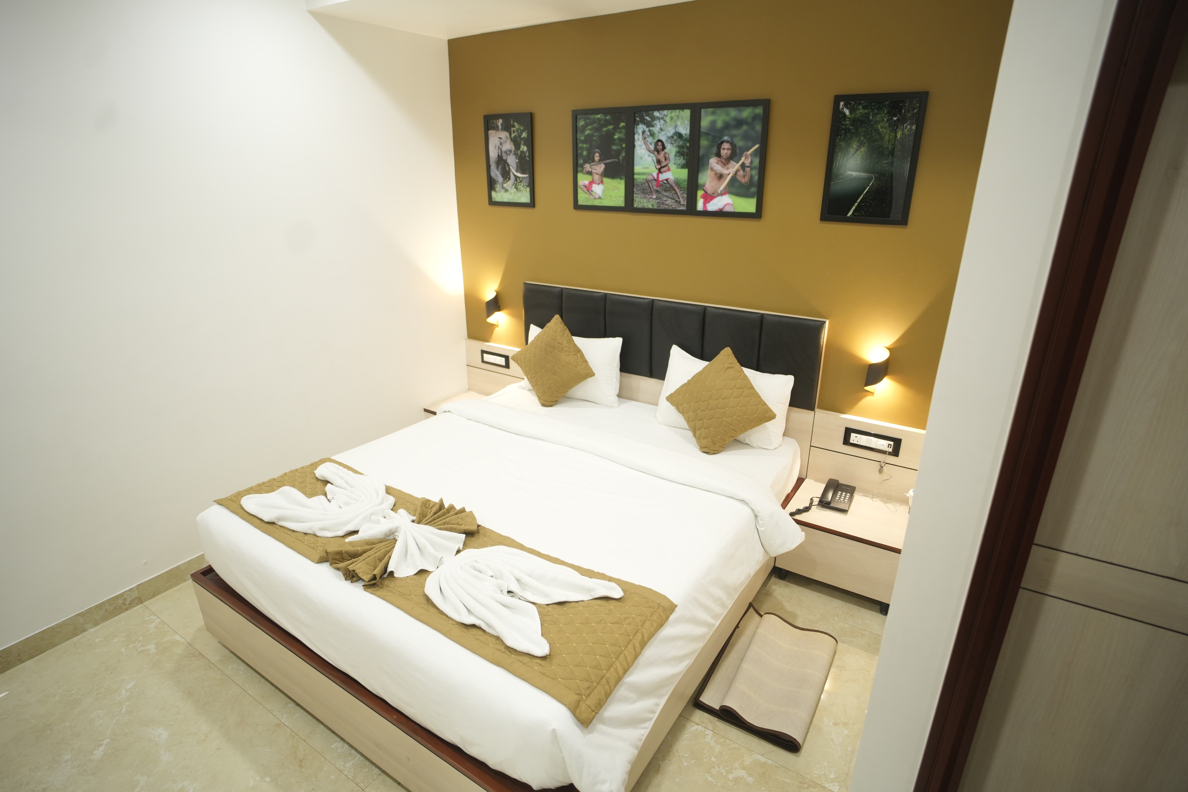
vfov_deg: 67.4
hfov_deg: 90.0
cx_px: 594
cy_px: 396
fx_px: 594
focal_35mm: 18
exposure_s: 1/100
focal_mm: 18
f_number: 2.8
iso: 800
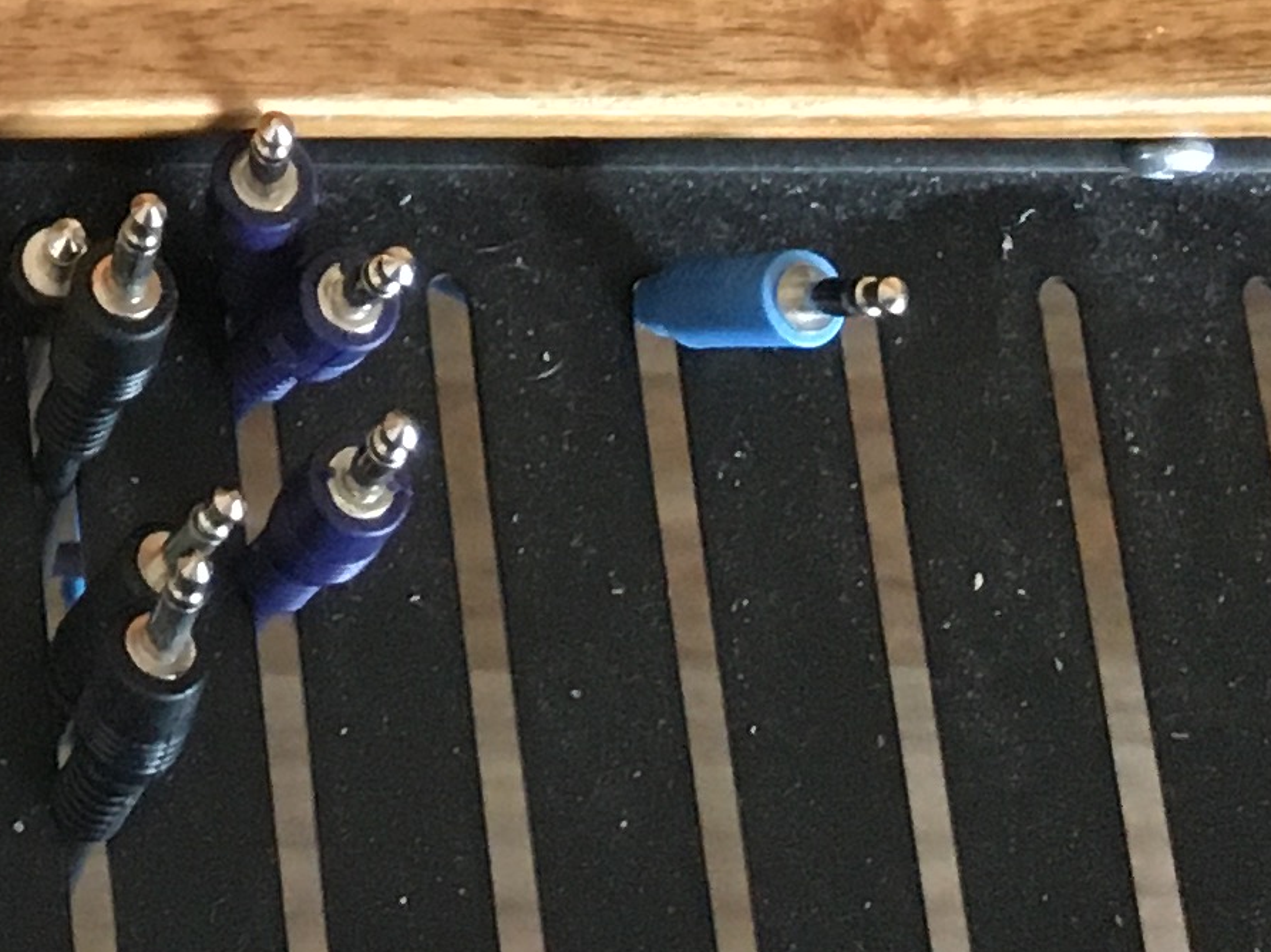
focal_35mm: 131
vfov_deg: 10.3
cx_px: -751
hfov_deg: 13.9
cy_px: -1067
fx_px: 4808
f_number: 2.2
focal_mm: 4.15
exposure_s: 1/33
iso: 250
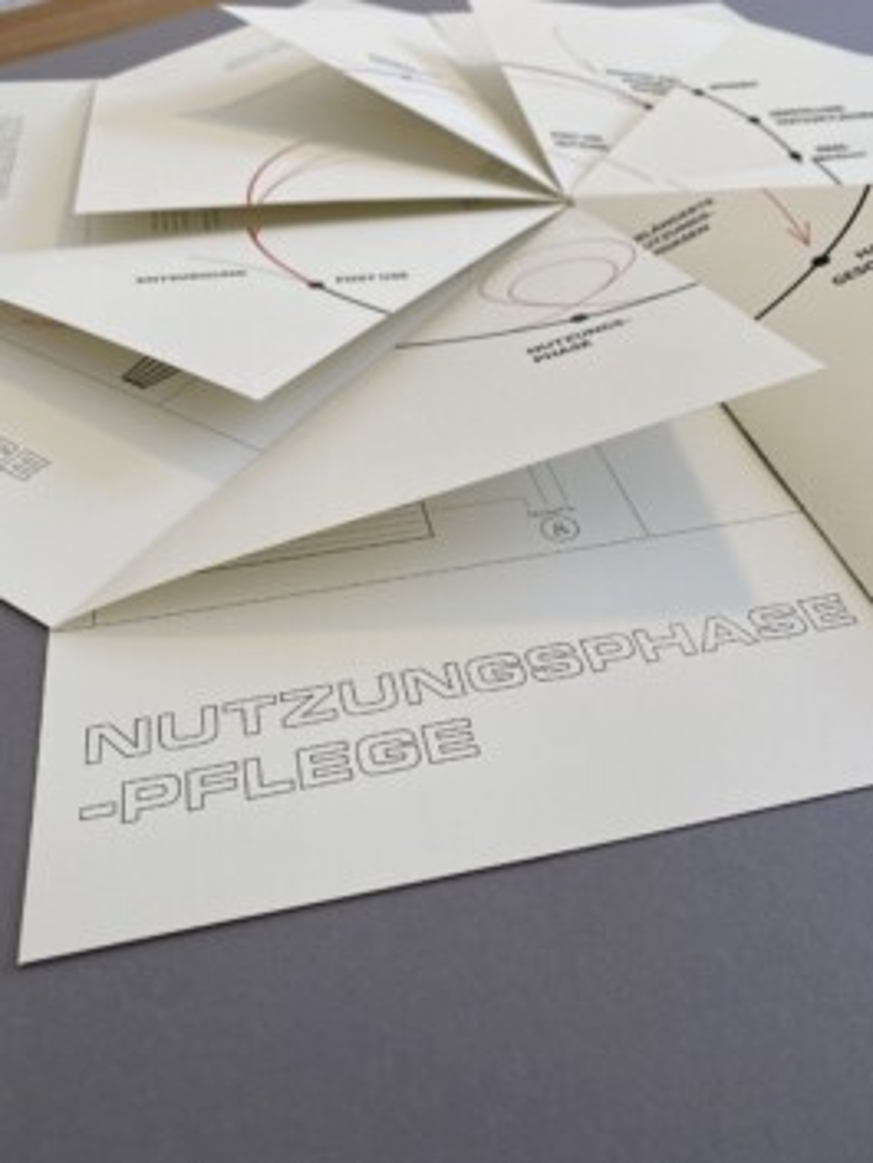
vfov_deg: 67.3
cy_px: 582
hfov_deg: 53.1
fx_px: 874
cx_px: 436
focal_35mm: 26
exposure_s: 1/121
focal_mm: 4.25
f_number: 1.8
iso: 50
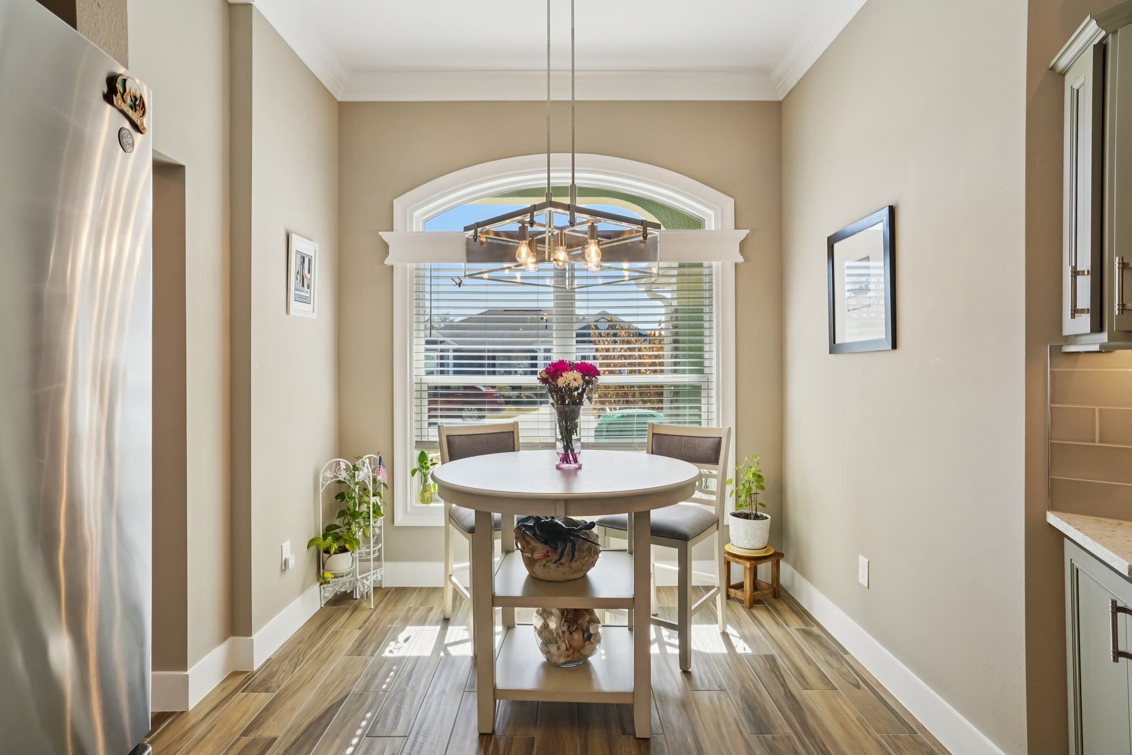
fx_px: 597
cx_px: 566
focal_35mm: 19
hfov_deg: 86.9
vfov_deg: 64.5
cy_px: 378
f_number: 8
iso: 100
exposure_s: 1/50
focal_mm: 19
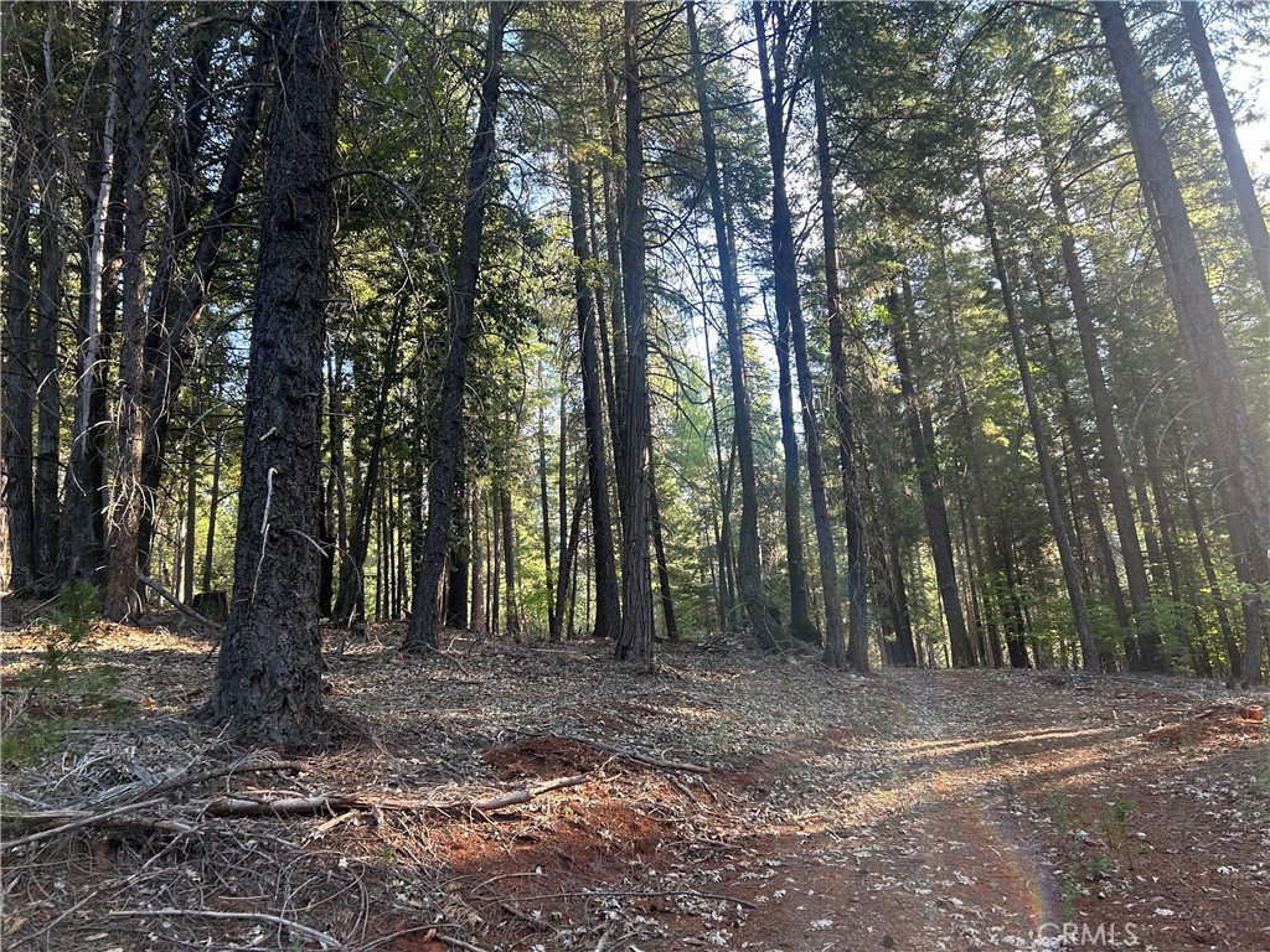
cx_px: 635
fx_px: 954
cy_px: 476
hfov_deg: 67.3
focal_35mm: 26
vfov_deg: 53.1
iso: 64
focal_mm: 5.7
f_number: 1.5
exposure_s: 1/121
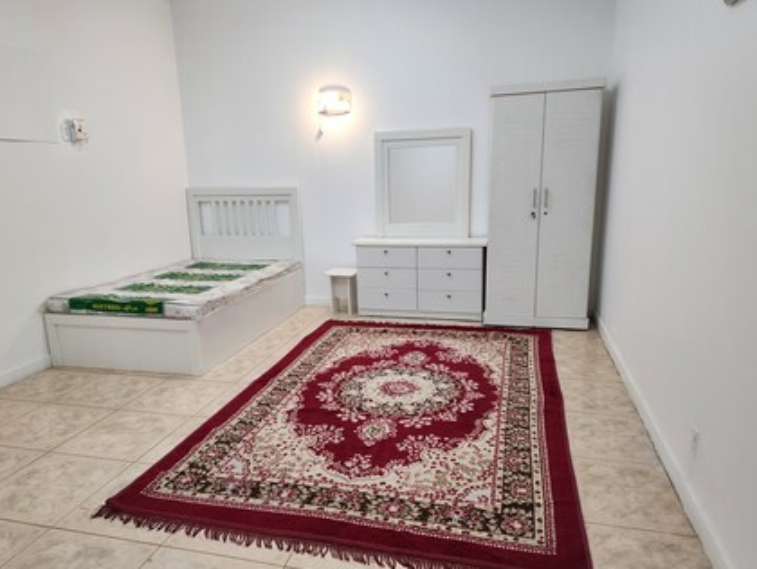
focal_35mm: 25
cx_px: 372
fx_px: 547
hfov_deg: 69.3
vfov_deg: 55.0
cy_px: 287
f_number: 1.8
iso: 160
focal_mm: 6.4
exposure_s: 1/120
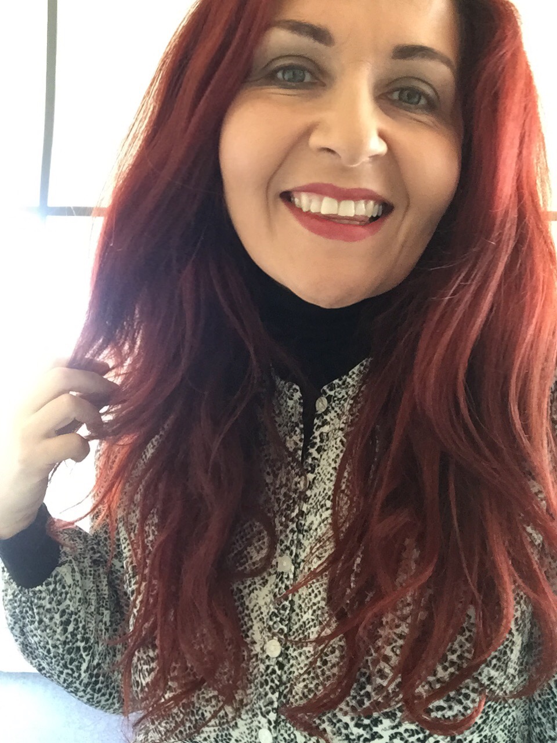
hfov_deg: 45.4
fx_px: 665
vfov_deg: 58.4
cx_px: 278
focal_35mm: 31
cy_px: 372
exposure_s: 1/33
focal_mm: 2.65
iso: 200
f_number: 2.2
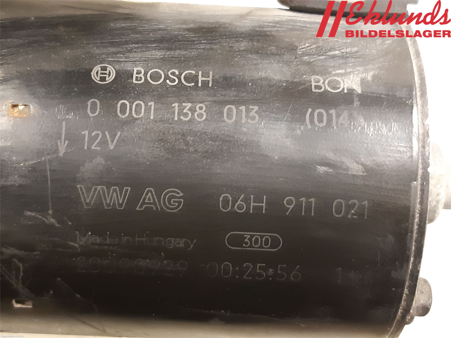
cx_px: 226
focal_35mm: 26
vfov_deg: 53.1
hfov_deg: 67.3
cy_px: 169
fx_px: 339
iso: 500
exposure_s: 1/25
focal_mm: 3.93
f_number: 1.7
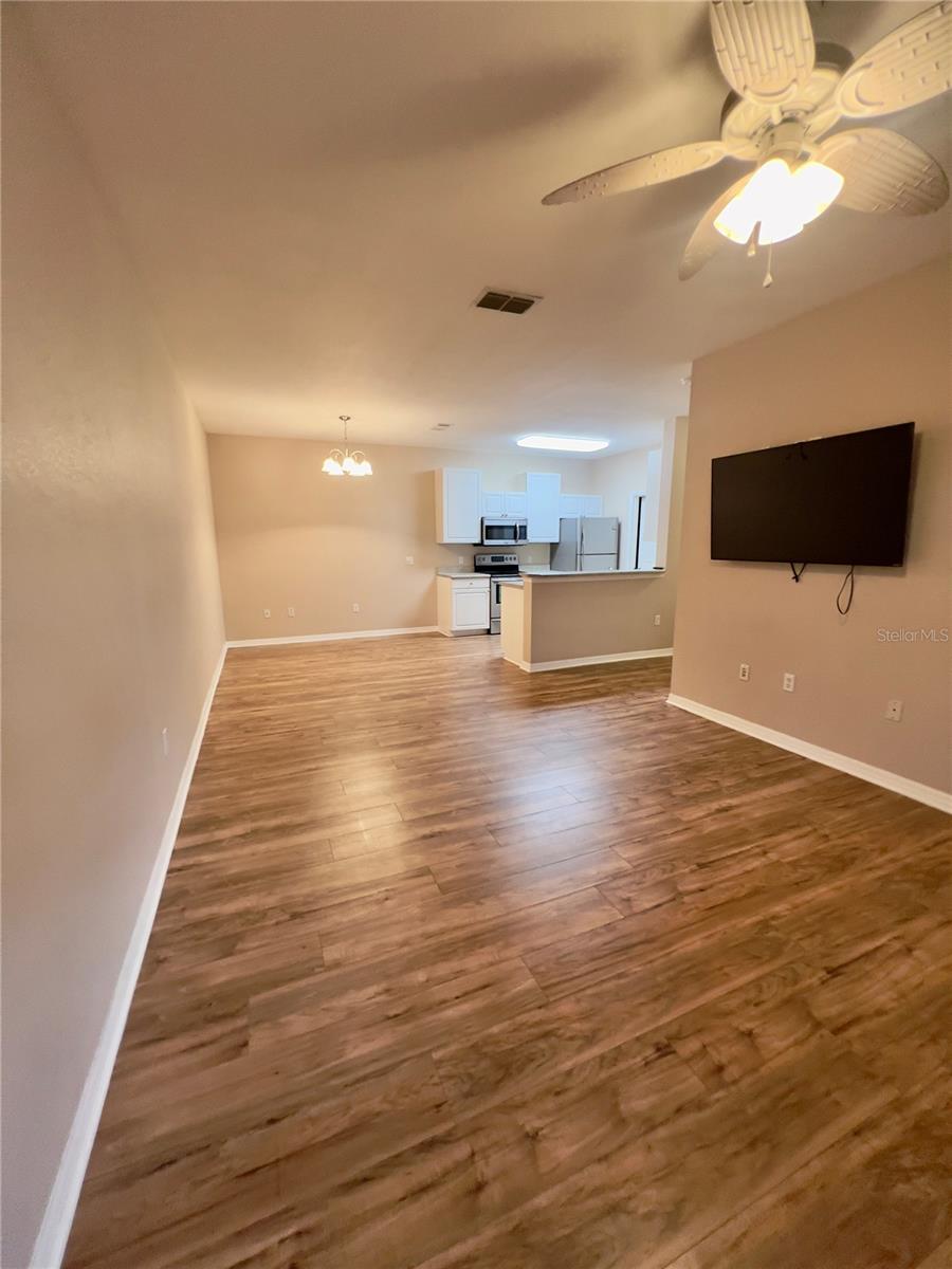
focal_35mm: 13
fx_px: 477
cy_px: 634
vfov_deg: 106.2
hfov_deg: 89.9
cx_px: 476
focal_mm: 1.57
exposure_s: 1/60
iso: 200
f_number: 1.8
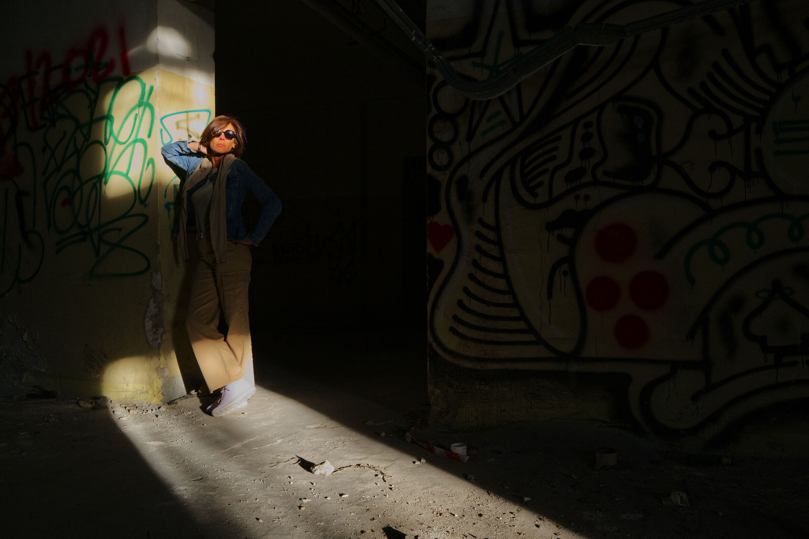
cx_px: 404
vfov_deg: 43.6
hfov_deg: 61.9
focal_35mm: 30
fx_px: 674
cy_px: 270
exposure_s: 1/160
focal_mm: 30
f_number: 11
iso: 2000
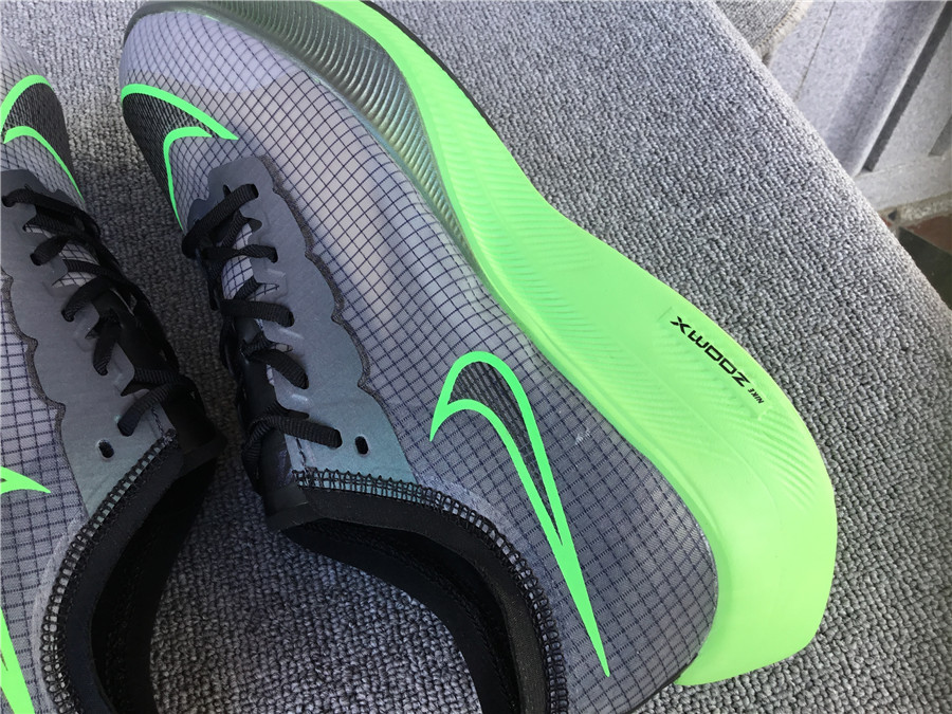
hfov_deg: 58.4
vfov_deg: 45.4
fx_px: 853
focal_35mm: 31
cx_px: 476
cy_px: 357
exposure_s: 1/100
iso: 25
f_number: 2.4
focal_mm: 3.3
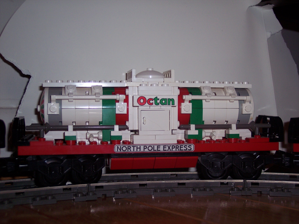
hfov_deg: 36.8
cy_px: 112
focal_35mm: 52
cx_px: 150
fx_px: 449
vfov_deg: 28.0
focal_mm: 10.7
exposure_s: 1/60
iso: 100
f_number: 3.4
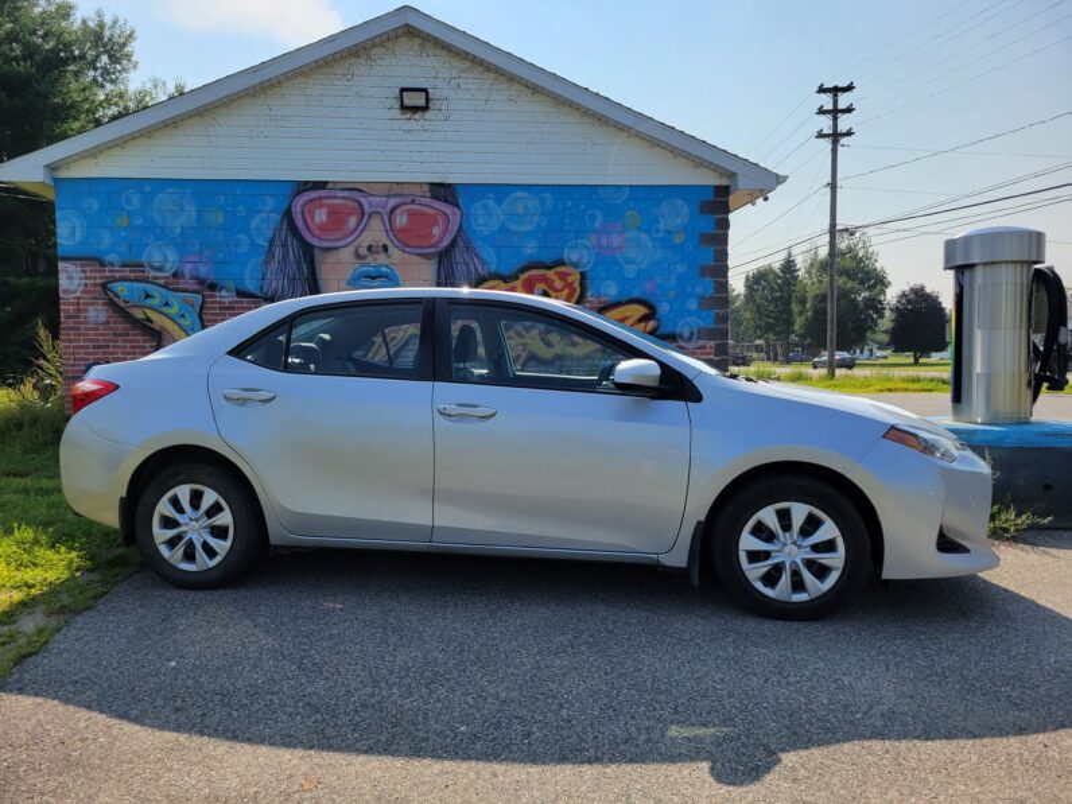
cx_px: 536
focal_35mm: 26
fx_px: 805
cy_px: 402
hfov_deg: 67.3
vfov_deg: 53.1
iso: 40
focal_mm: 5.4
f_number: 1.8
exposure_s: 1/2082
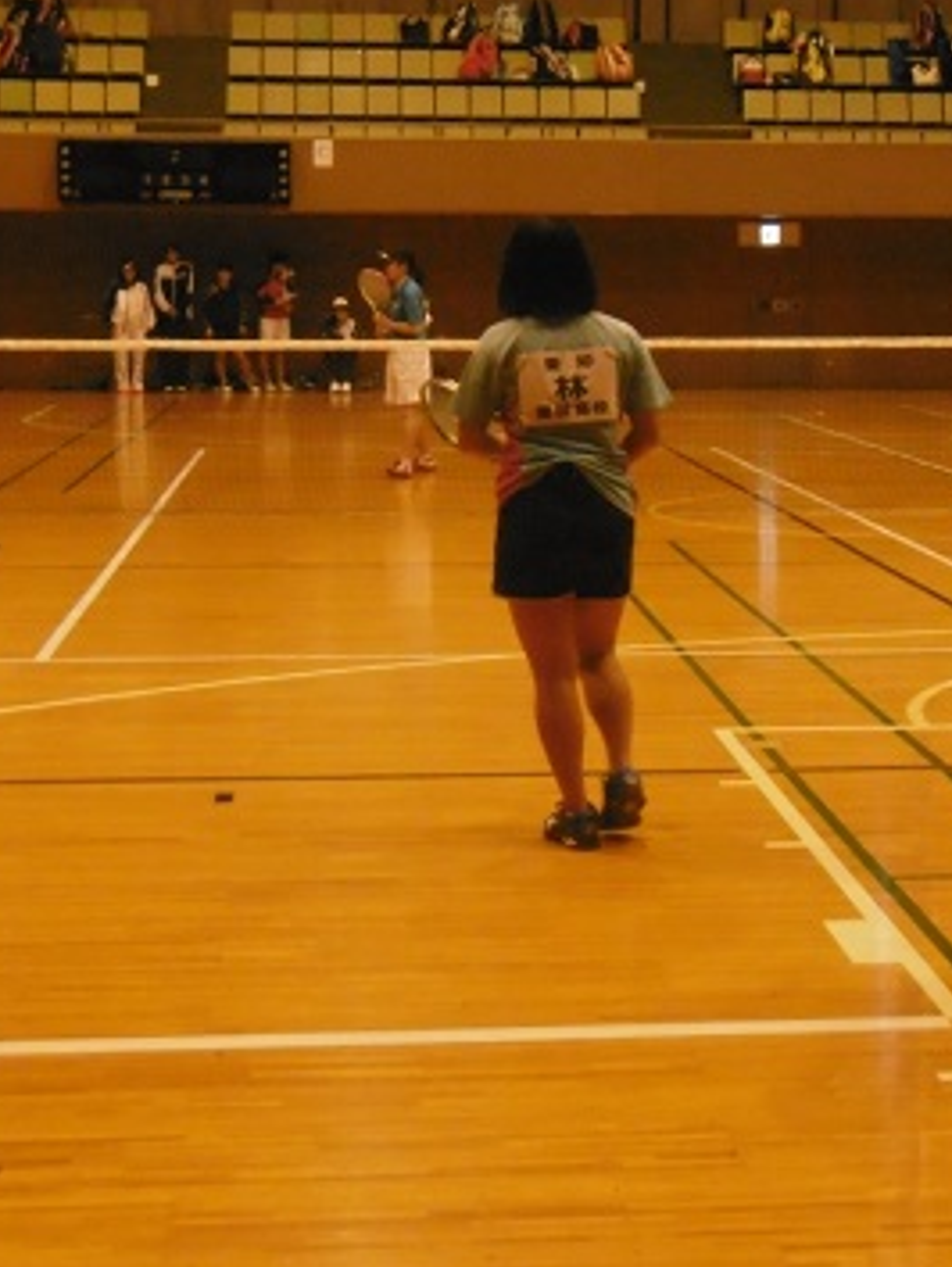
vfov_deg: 24.4
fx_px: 2930
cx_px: 748
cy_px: 634
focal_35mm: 80
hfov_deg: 18.3
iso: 1600
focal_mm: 10.5
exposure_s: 1/160
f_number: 4.2
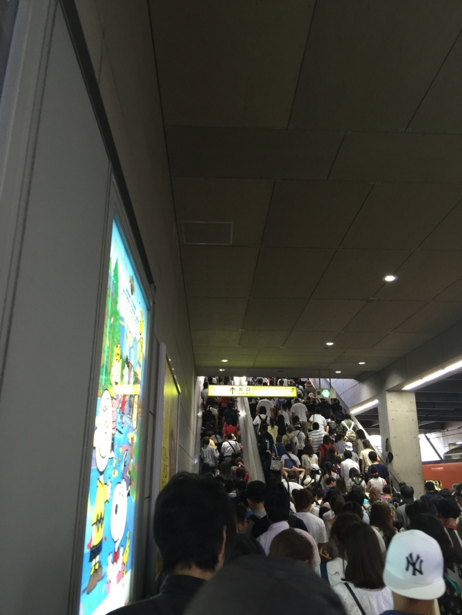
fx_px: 516
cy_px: 308
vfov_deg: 61.7
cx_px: 231
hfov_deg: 48.2
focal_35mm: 29
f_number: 2.2
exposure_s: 1/15
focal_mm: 4.15
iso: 50
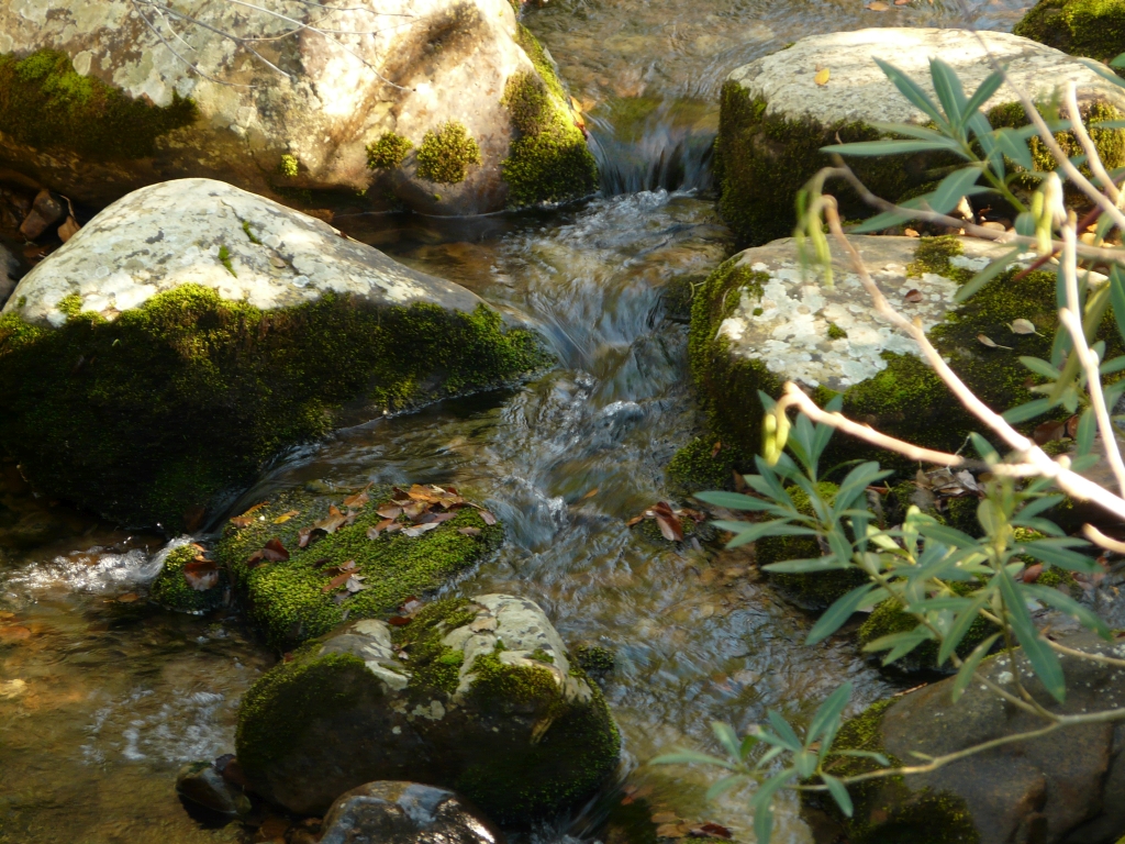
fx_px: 7377
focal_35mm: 227
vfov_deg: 6.5
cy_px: 422
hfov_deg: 8.7
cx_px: 562
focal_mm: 37.2
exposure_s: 1/25
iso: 100
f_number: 3.6
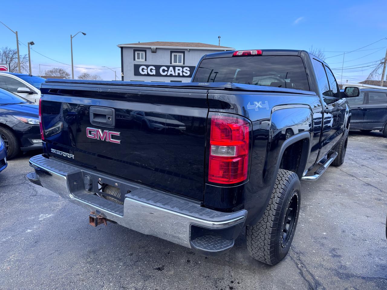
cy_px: 145
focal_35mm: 24
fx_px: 268
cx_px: 194
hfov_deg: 71.6
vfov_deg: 56.8
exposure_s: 1/1151
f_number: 1.78
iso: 80
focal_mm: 6.76
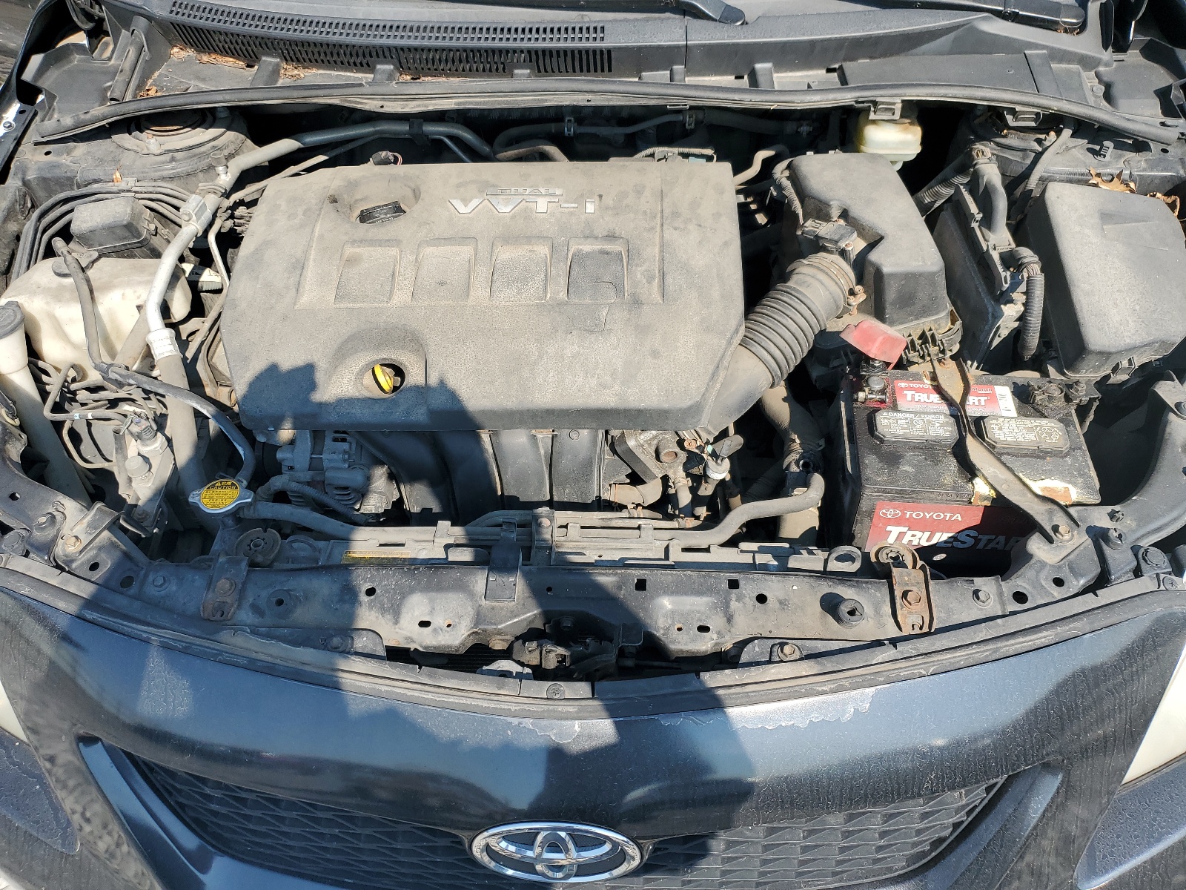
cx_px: 593
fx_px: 891
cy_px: 445
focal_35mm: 26
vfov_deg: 53.1
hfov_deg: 67.3
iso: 50
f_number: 1.5
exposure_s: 1/1429
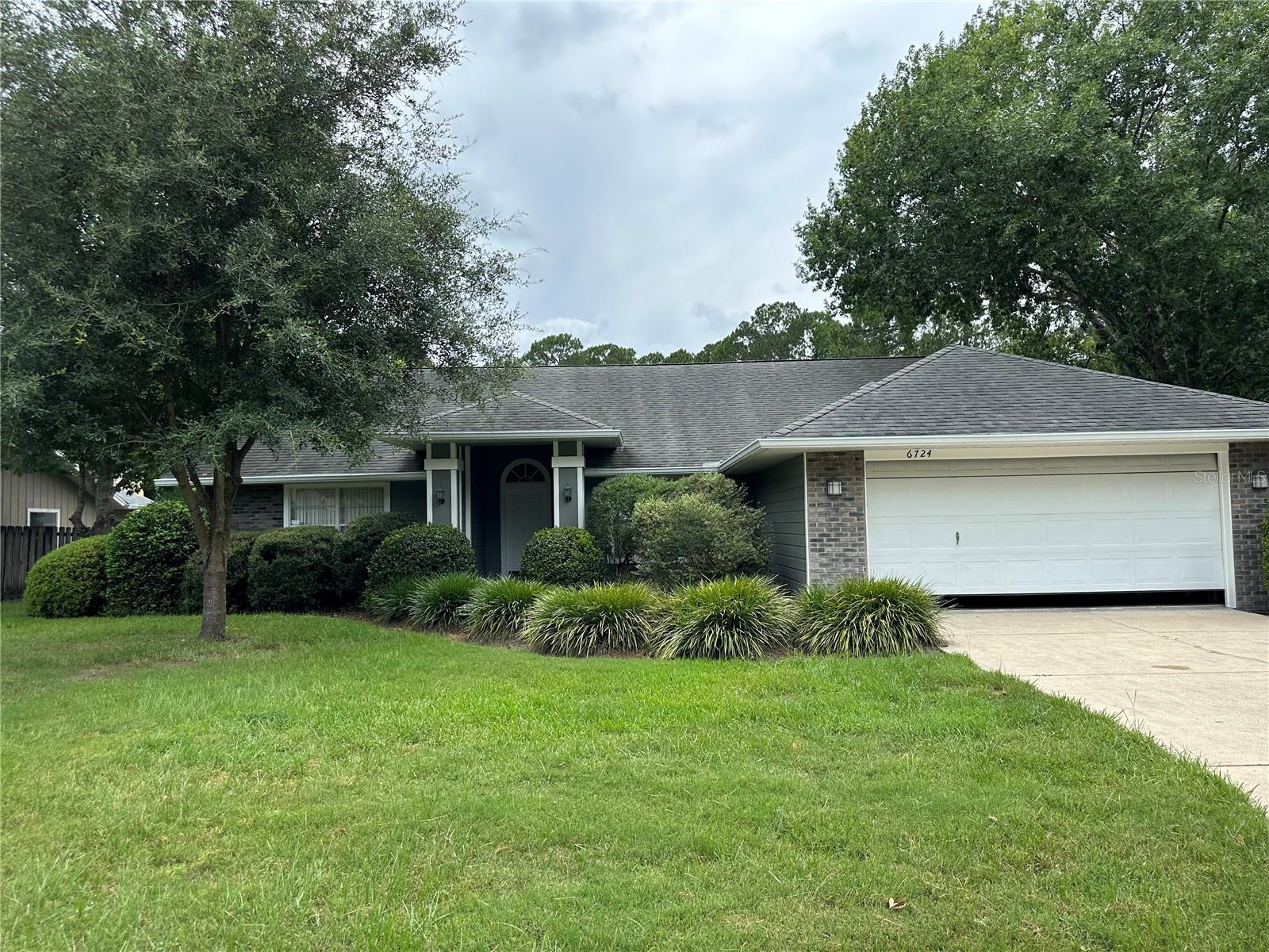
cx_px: 634
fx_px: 880
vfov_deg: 56.8
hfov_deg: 71.6
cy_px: 476
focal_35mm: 24
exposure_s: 1/2353
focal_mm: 6.86
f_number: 1.78
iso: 80
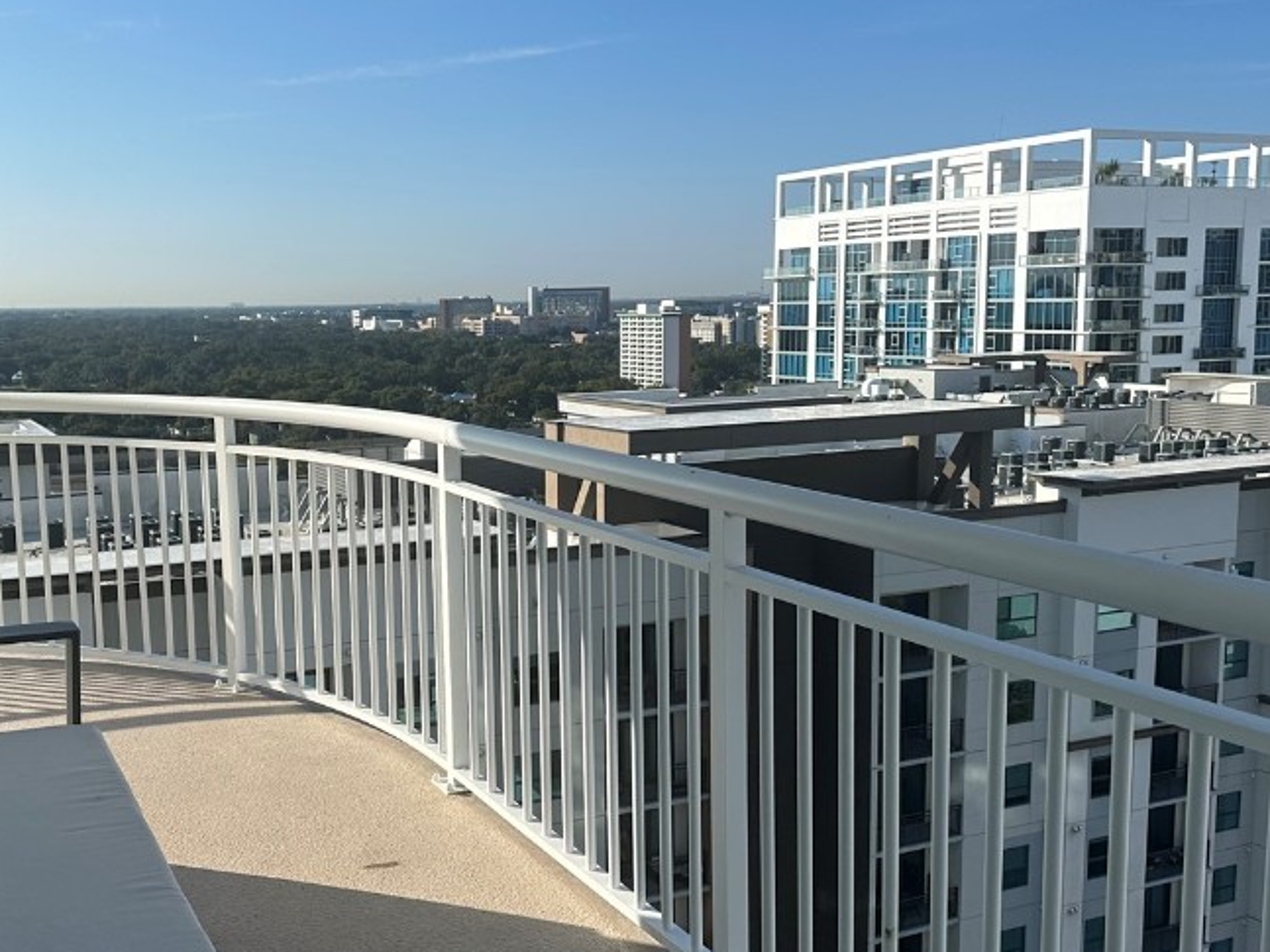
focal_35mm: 38
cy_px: 479
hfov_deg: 48.4
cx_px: 461
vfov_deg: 37.7
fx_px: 1394
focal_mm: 6.86
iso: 80
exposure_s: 1/6623
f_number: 1.78
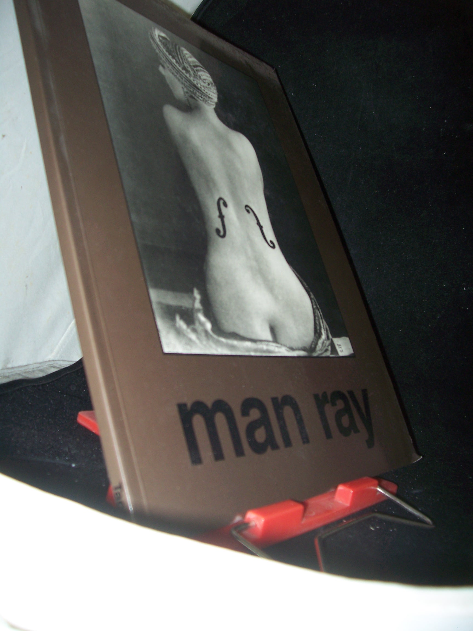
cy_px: 316
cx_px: 236
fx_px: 619
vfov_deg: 54.0
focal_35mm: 34
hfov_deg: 41.8
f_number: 2.7
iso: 80
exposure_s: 1/60
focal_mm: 5.6
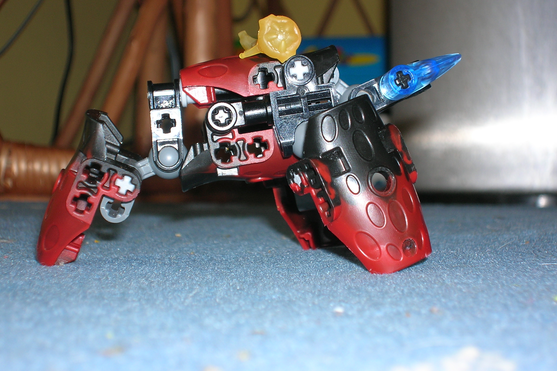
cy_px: 165
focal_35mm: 86
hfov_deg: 23.6
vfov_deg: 15.9
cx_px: 276
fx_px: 1330
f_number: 4.3
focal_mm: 13.6
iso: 50
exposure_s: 1/60.1
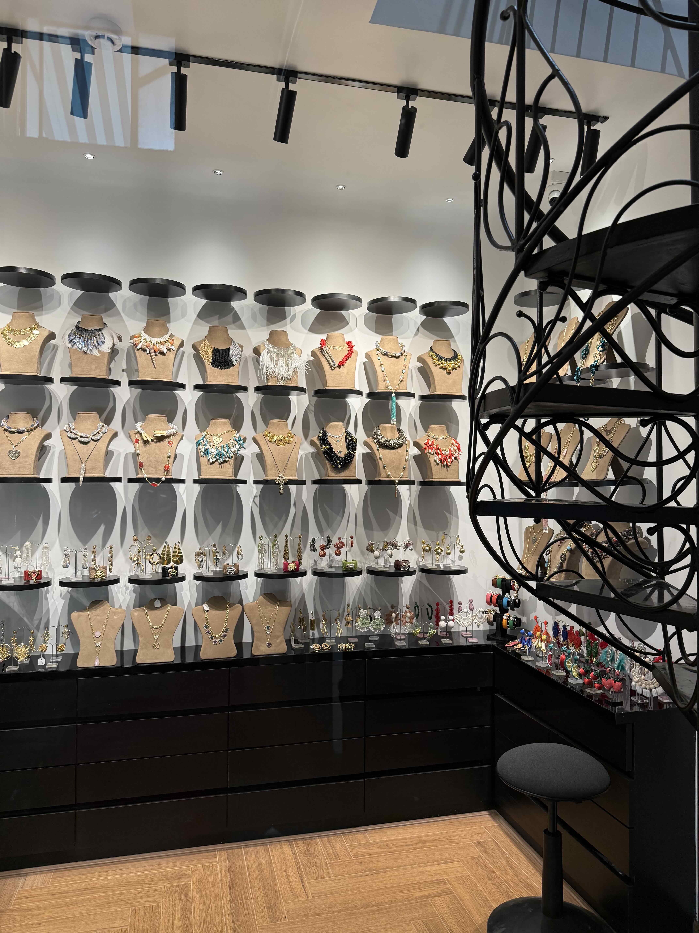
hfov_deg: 56.8
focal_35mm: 24
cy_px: 466
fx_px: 646
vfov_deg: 71.6
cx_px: 350
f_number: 1.78
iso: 125
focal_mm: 6.76
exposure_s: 1/121
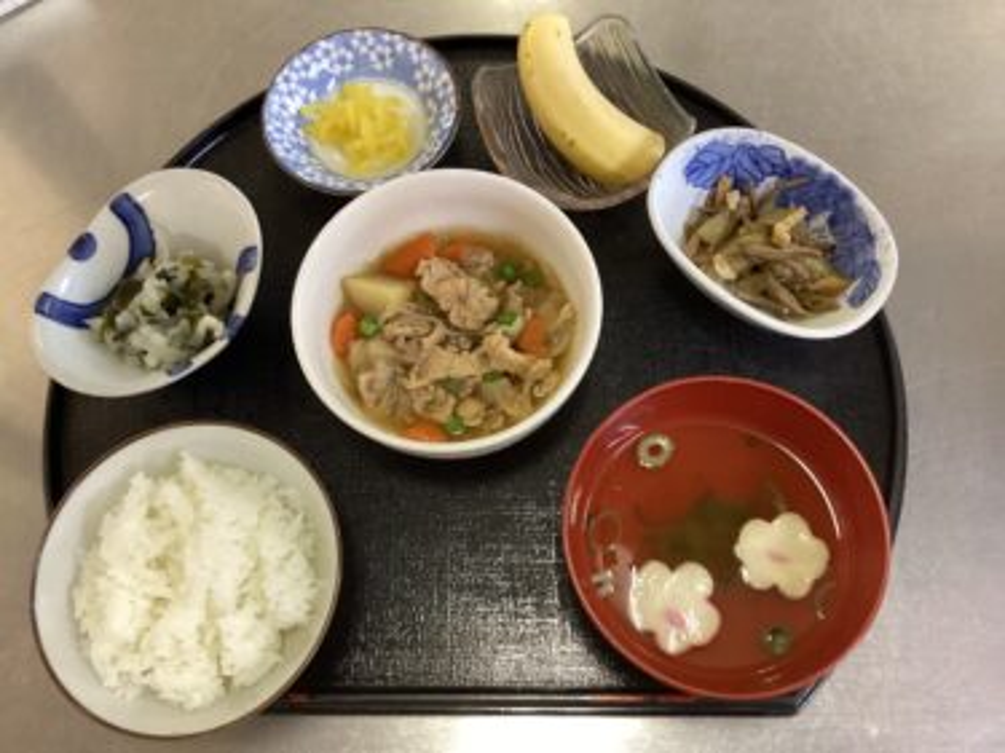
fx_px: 900
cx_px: 502
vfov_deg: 45.4
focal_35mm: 31
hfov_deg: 58.4
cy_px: 376
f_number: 2.4
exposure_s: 1/33
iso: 320
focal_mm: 3.3
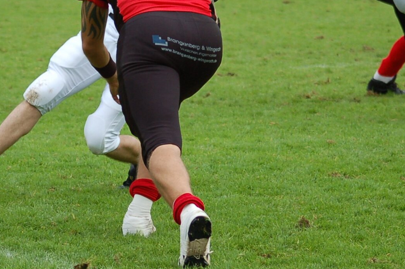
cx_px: 153
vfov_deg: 5.0
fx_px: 3065
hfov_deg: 7.6
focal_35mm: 273
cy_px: 21
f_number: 4
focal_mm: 86
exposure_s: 1/1000
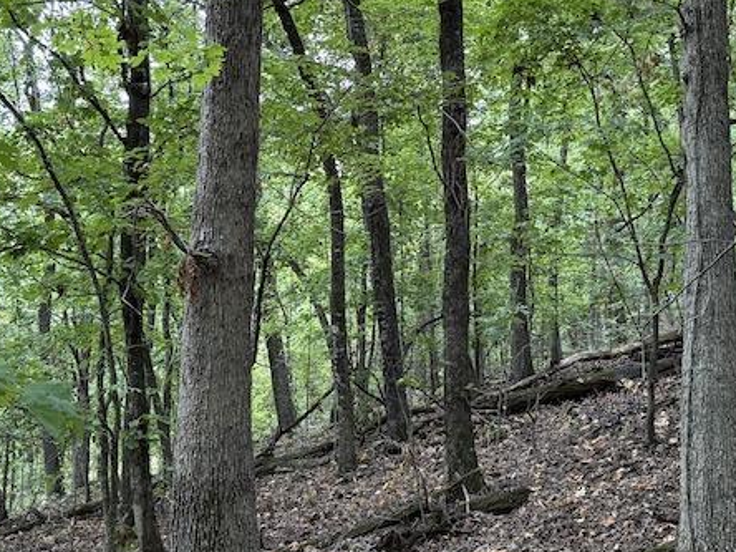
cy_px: 157
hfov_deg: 35.5
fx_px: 1148
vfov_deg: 26.8
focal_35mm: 54
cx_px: 383
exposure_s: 1/121
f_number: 1.78
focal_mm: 6.76
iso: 200
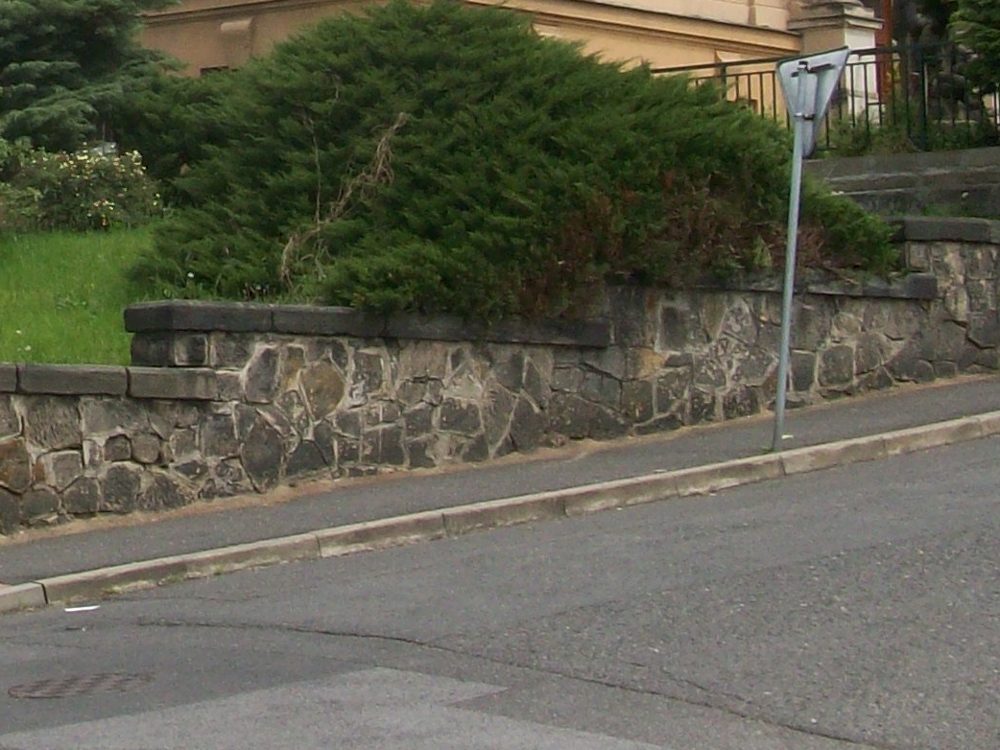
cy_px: -377
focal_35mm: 107
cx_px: -110
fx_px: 3092
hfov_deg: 17.7
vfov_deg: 13.1
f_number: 5.5
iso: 64
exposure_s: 1/241
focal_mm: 5.7
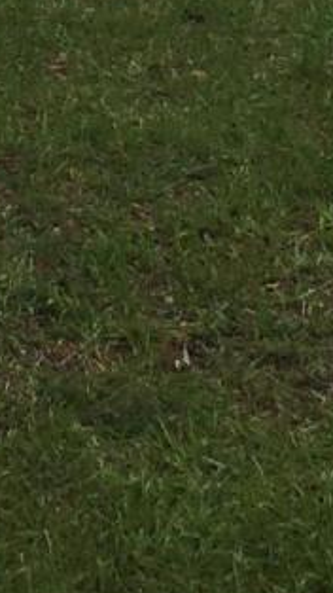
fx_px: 3172
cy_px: -402
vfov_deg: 10.2
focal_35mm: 202
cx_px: -149
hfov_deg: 6.0
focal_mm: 4.15
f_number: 2.2
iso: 25
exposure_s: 1/663
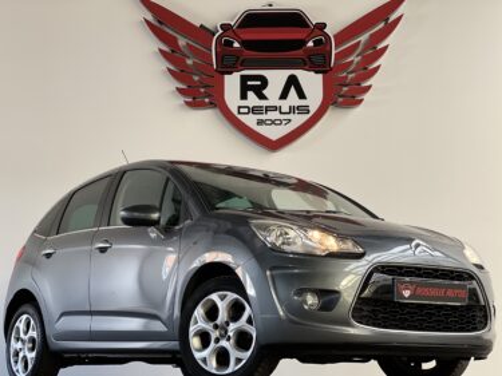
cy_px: 188
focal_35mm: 77
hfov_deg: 25.3
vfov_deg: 19.1
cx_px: 251
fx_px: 1116
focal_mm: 9
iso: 160
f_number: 2.8
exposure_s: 1/40
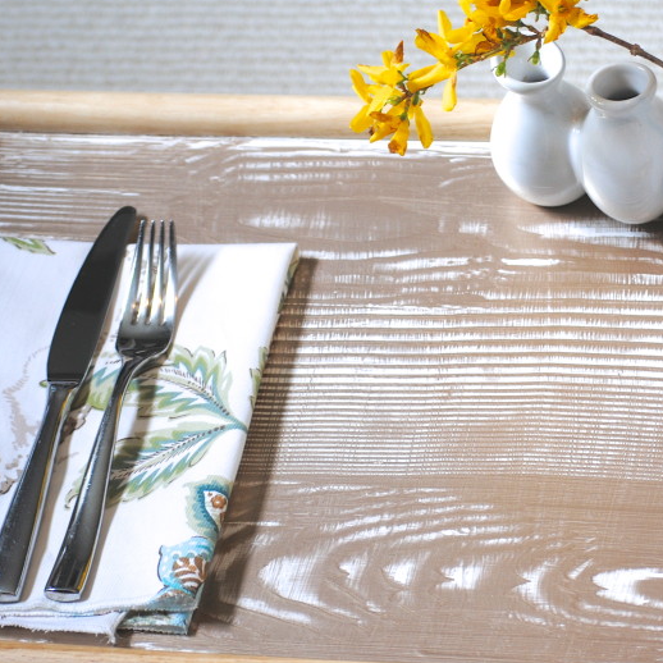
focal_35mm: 139
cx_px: 462
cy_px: 347
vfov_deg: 12.6
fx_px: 3009
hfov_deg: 12.6
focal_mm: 55
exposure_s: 1/30
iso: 200
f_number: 4
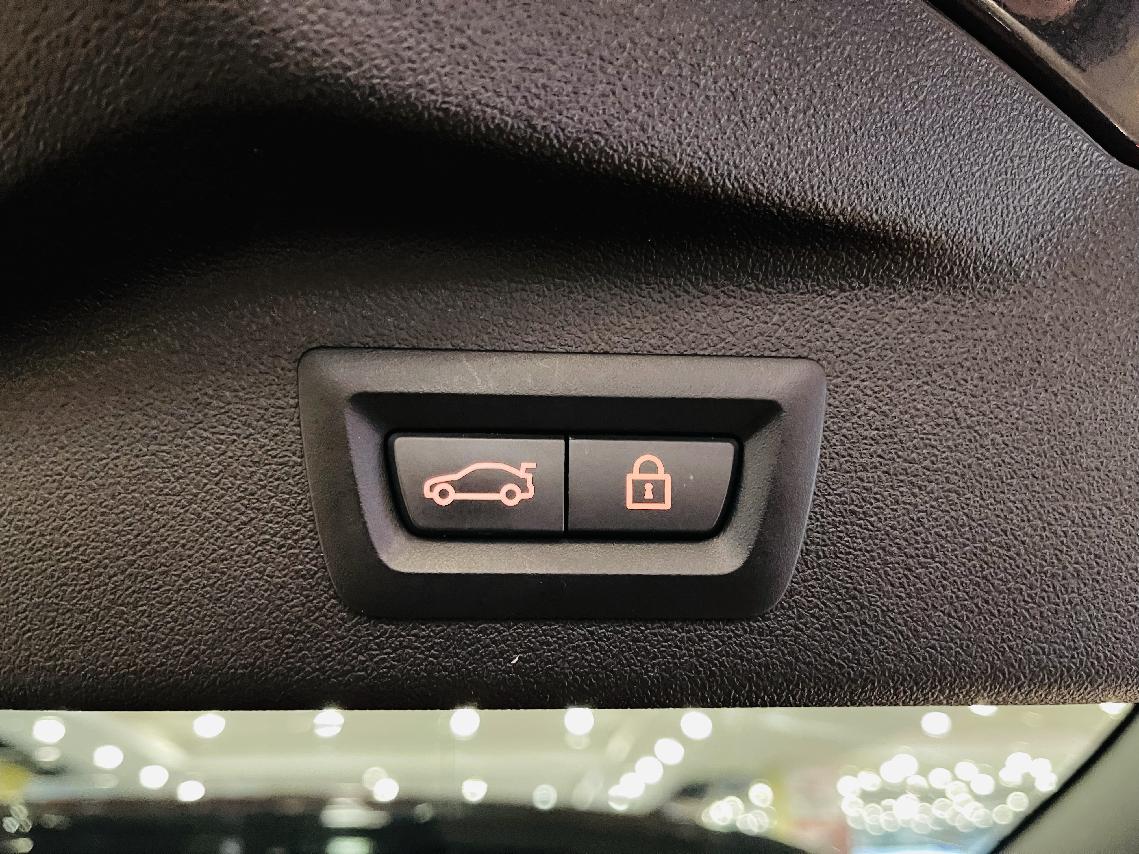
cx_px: 570
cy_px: 427
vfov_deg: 54.9
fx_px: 823
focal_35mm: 25
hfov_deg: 69.4
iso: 1000
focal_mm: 5.1
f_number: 1.6
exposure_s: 1/30
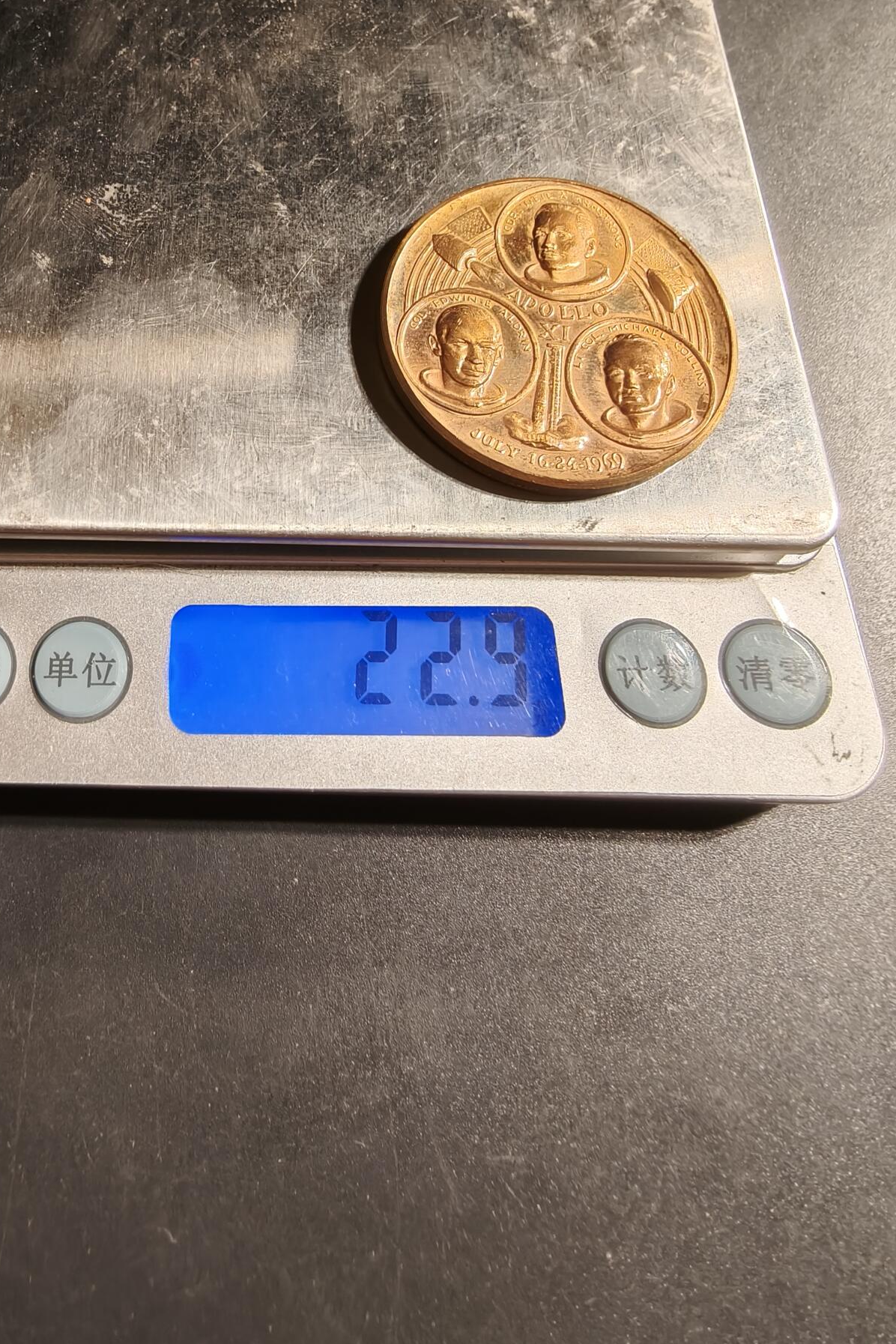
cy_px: 672
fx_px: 896
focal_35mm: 24
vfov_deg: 73.7
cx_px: 423
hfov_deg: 53.1
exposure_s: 1/100
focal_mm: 2.32
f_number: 2
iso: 250
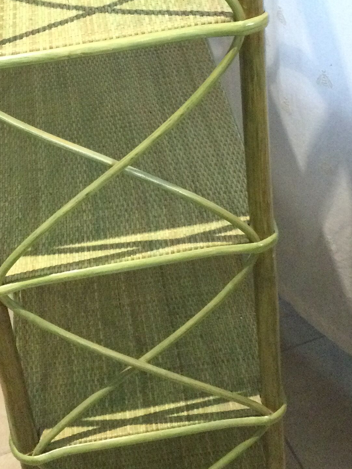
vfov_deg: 27.1
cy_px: 76
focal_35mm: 70
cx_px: 128
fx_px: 949
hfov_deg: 21.0
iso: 200
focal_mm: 3.3
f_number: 2.4
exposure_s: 1/17
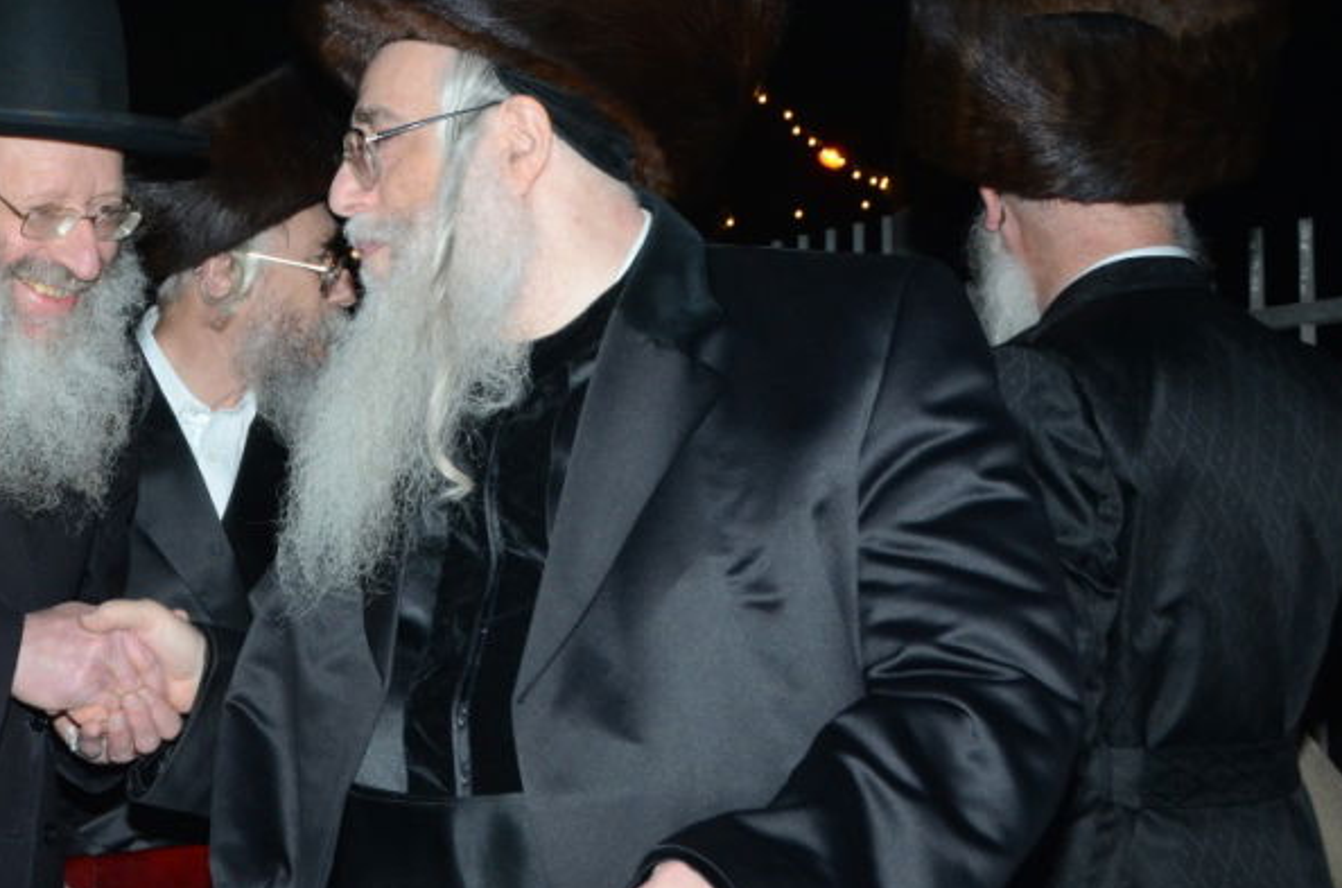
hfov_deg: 28.2
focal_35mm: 70
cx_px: 210
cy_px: 291
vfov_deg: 19.3
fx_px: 2598
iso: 800
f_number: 6.3
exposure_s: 1/250
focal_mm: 27
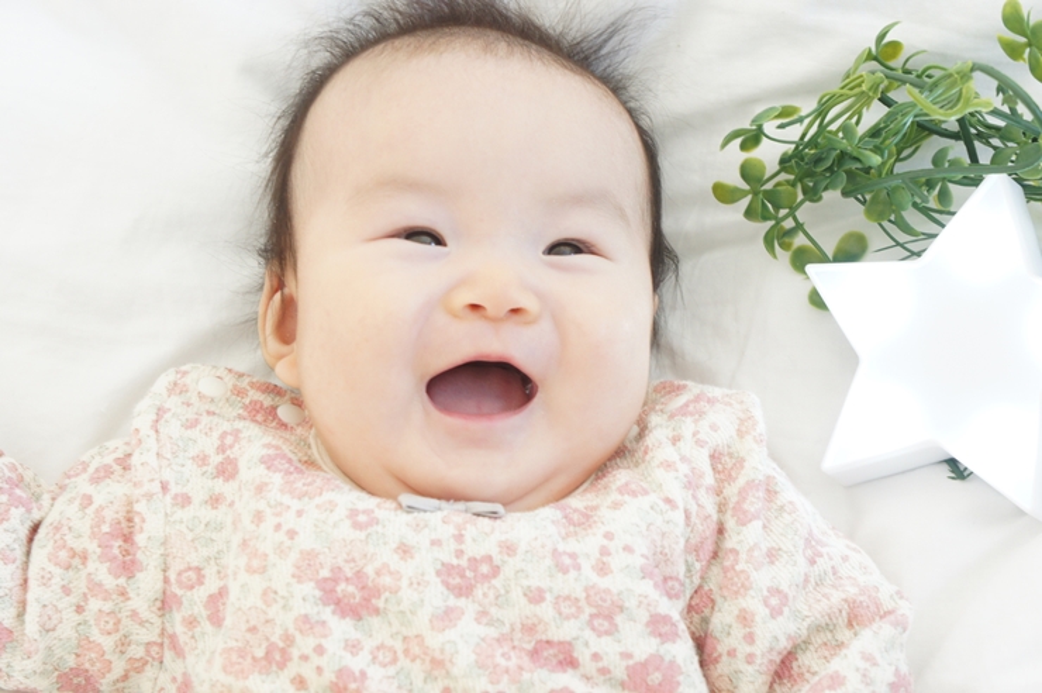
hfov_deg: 24.6
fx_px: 2386
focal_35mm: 82
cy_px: 346
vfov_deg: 16.5
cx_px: 521
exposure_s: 1/60
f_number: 5.6
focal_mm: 55
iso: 800
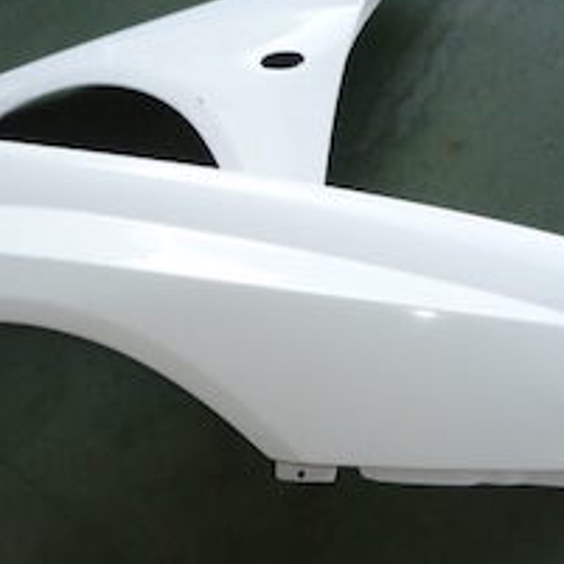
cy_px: 311
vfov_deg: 29.5
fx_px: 1069
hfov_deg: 29.4
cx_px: 199
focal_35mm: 58
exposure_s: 1/250
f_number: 2.8
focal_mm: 5.5
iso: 100
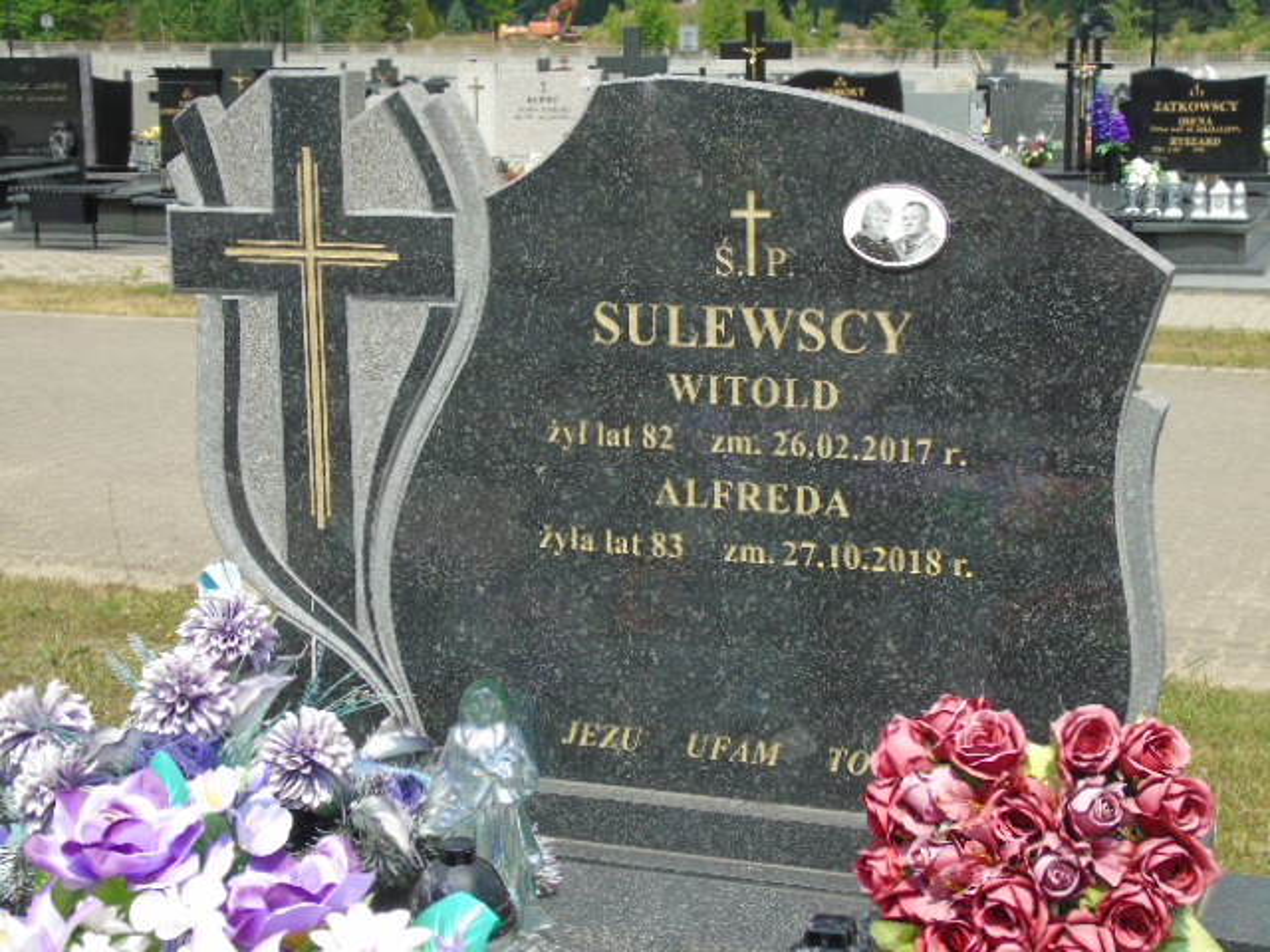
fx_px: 2275
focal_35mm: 62
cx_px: 635
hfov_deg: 31.2
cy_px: 476
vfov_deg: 23.7
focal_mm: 11
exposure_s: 1/500
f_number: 4.5
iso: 80
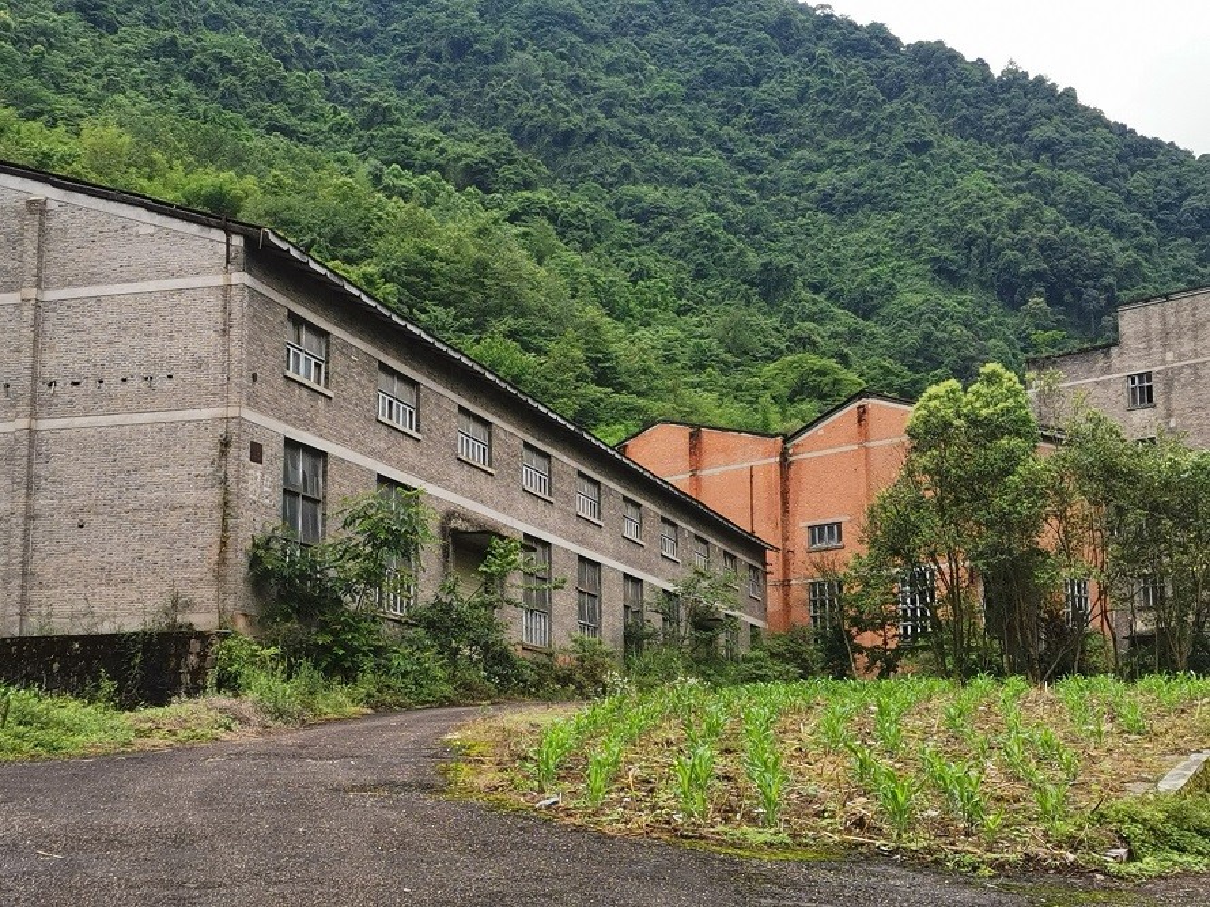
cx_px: 605
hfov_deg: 36.2
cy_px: 454
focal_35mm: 53
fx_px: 1852
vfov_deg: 27.5
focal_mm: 4.75
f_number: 1.8
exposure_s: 1/643
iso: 50
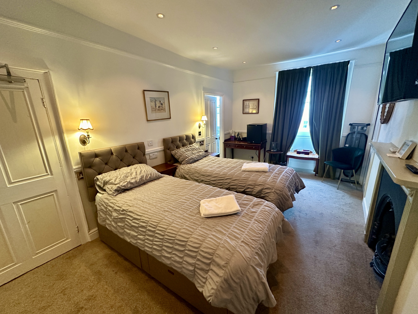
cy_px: 157
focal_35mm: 14
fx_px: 169
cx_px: 209
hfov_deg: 102.1
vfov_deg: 85.7
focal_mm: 2.22
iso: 400
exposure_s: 1/50
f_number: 2.2
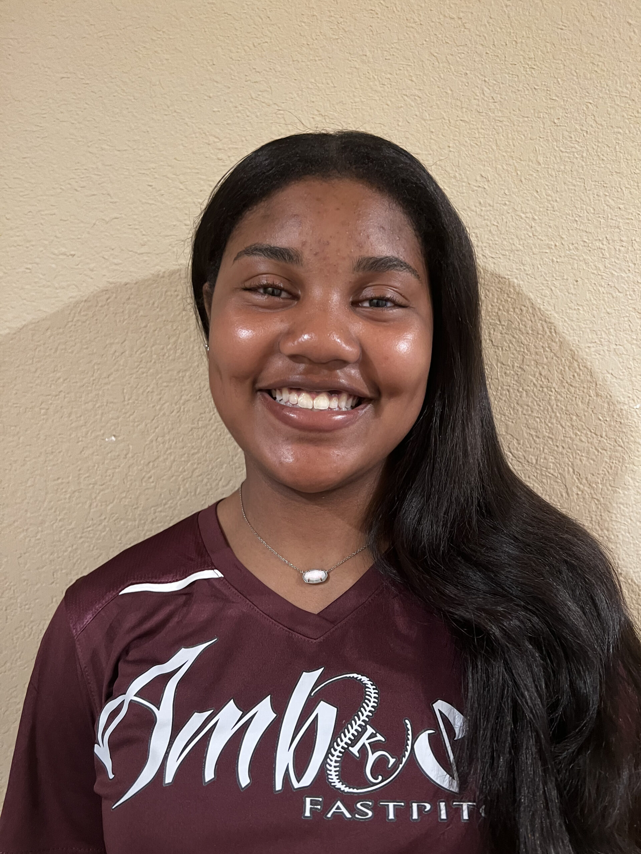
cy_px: 427
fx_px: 642
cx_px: 320
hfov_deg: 53.1
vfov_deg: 67.3
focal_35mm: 26
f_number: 1.5
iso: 500
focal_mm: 5.7
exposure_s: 1/40
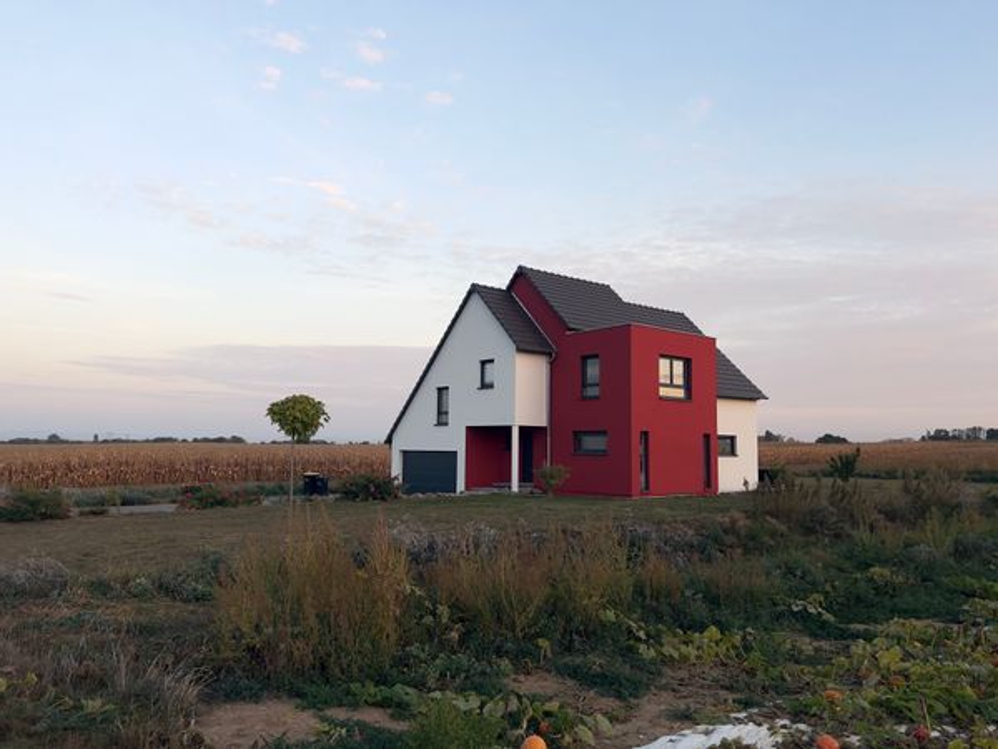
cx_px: 499
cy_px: 374
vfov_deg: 53.1
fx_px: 750
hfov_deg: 67.3
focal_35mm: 26
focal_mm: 5.7
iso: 50
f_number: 1.5
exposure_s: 1/332
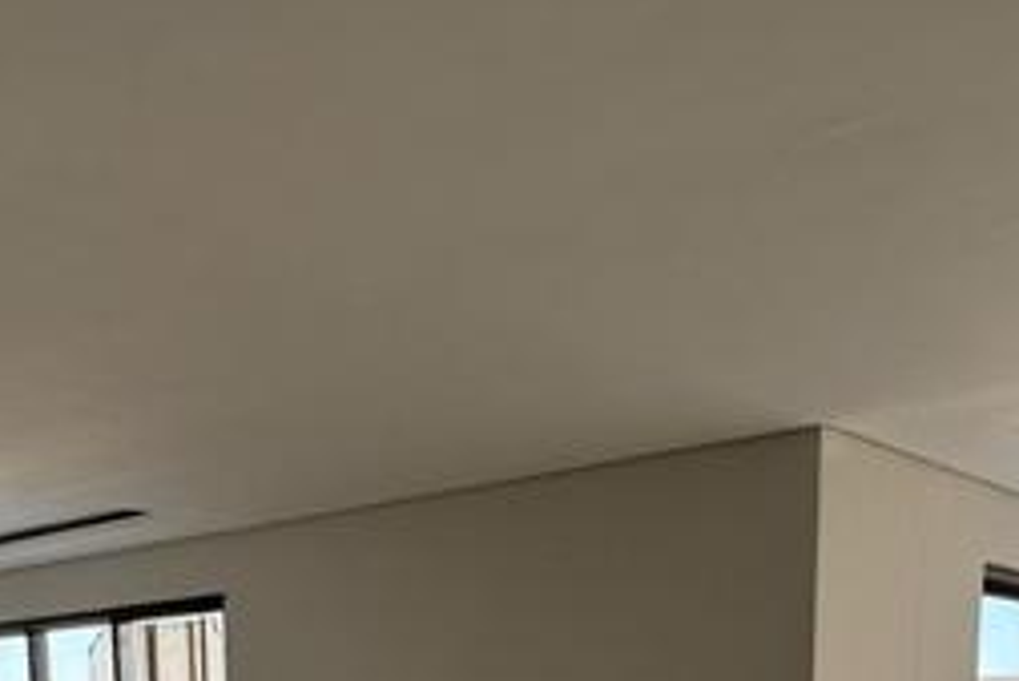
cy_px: 939
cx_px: 507
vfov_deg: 24.6
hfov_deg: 42.7
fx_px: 1303
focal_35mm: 46
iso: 40
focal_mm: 2.22
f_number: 2.2
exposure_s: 1/132
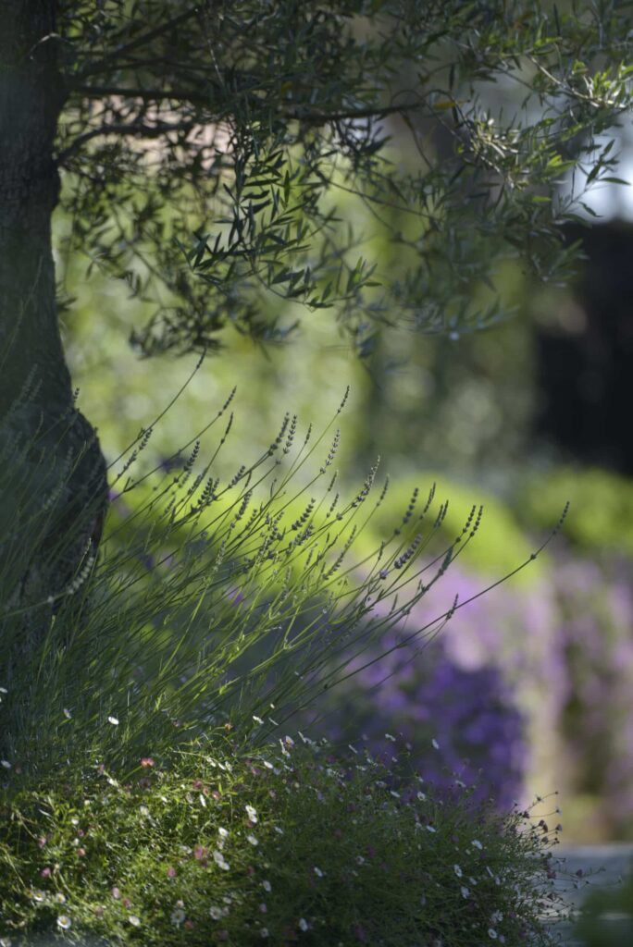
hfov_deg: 6.9
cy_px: 474
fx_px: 5267
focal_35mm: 200
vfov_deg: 10.3
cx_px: 316
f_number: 2.8
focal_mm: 200
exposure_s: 1/800
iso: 100
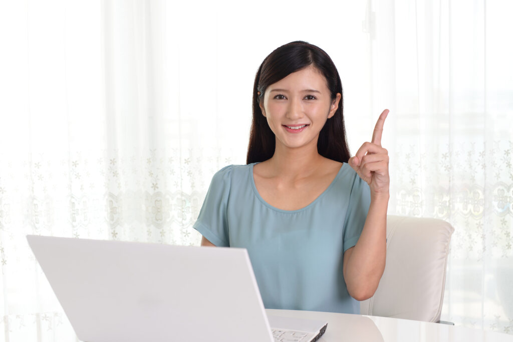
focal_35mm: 50
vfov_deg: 27.0
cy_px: 171
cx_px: 256
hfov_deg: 39.6
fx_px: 713
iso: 160
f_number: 5.6
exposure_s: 1/80
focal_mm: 50
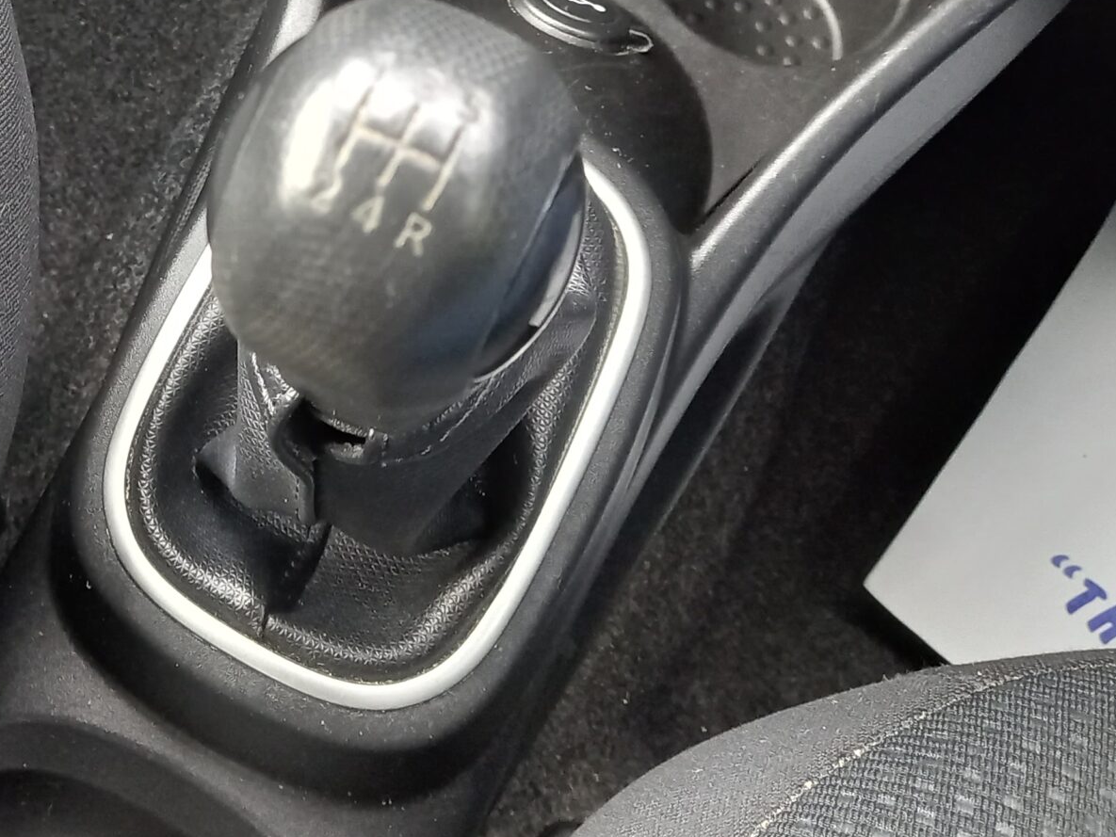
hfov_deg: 34.1
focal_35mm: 54
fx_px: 1741
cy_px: 18
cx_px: 166
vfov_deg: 25.8
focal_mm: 4.6
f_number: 2
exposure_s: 1/20
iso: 500
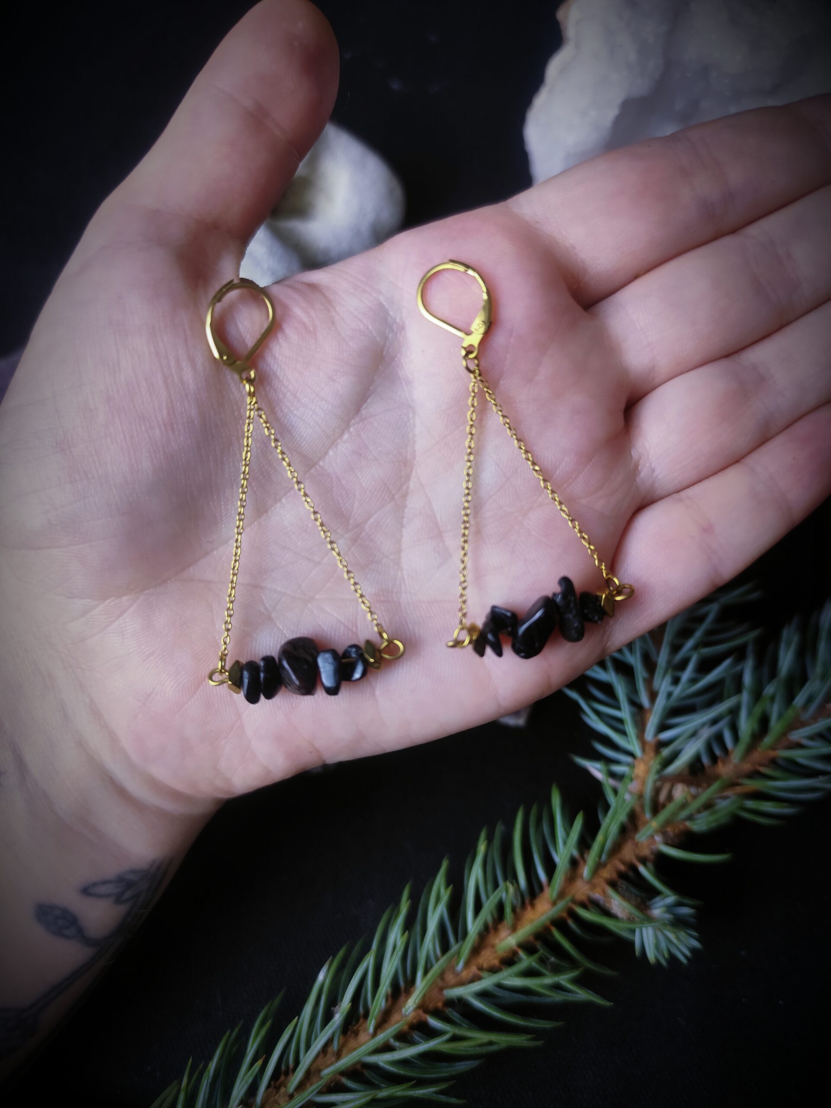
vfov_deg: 73.9
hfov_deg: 58.9
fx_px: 736
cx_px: 416
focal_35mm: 23
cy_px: 554
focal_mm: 6.19
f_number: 1.65
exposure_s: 1/100
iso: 250
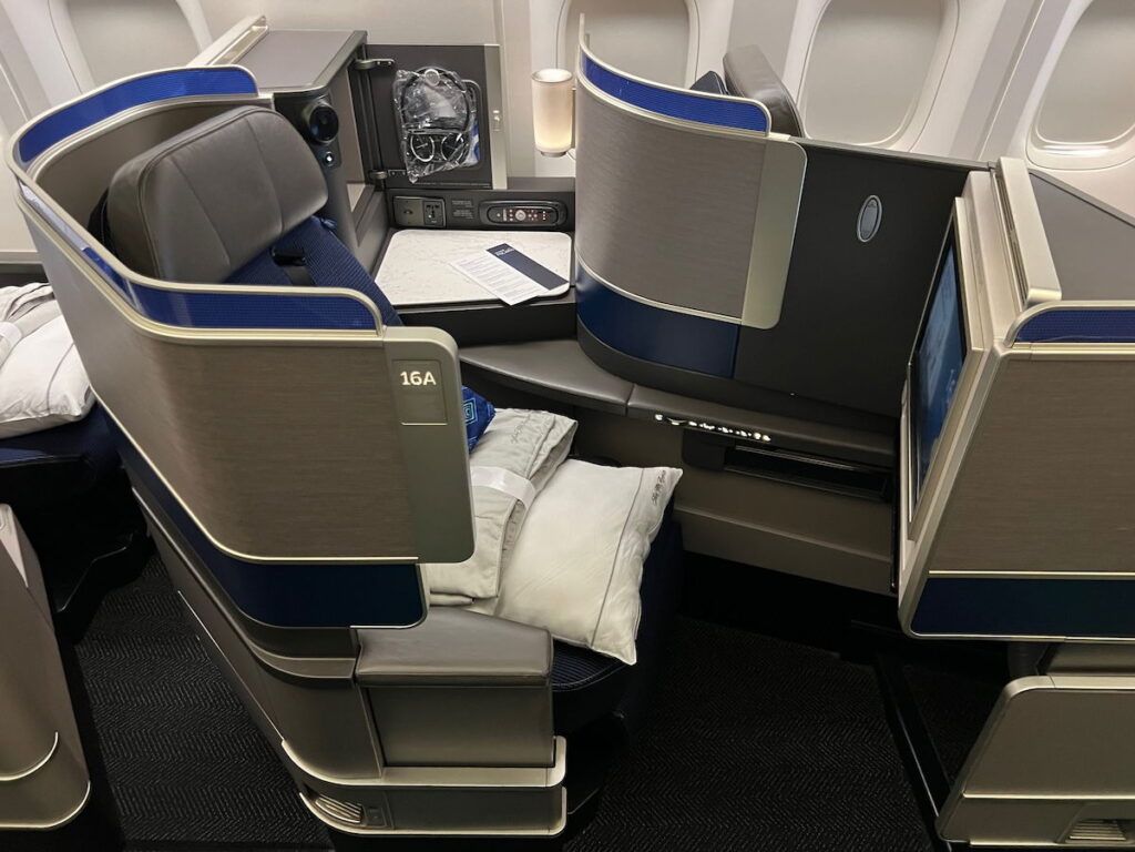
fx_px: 852
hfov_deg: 67.3
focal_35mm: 26
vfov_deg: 53.1
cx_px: 568
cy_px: 426
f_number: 1.5
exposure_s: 1/38
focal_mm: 5.7
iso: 500
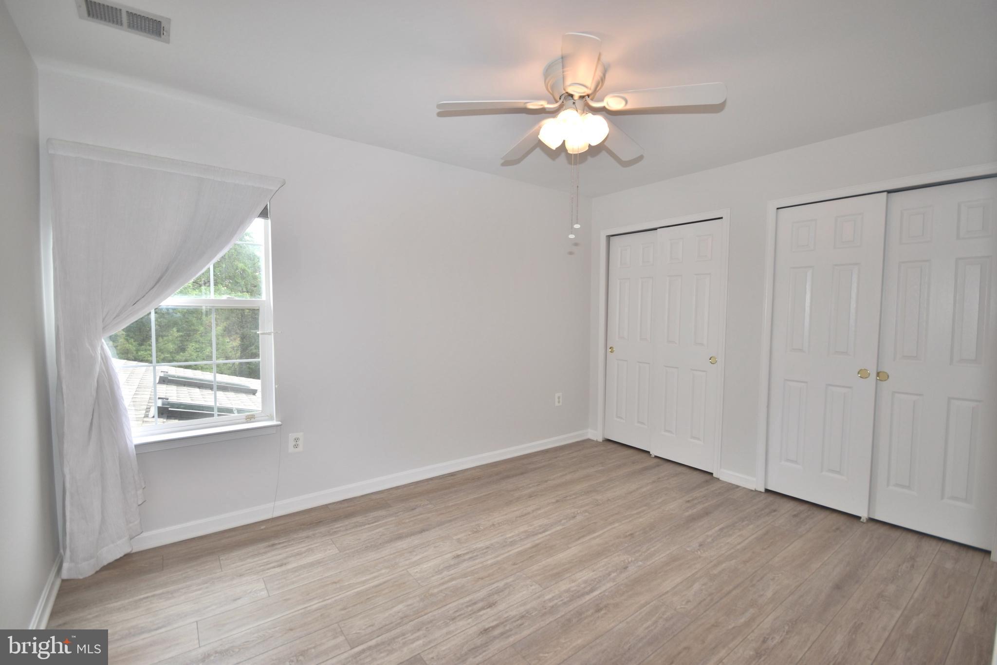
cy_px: 332
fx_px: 415
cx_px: 498
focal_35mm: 15
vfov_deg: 77.3
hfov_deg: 100.4
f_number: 5
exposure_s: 1/60
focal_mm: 10
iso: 250
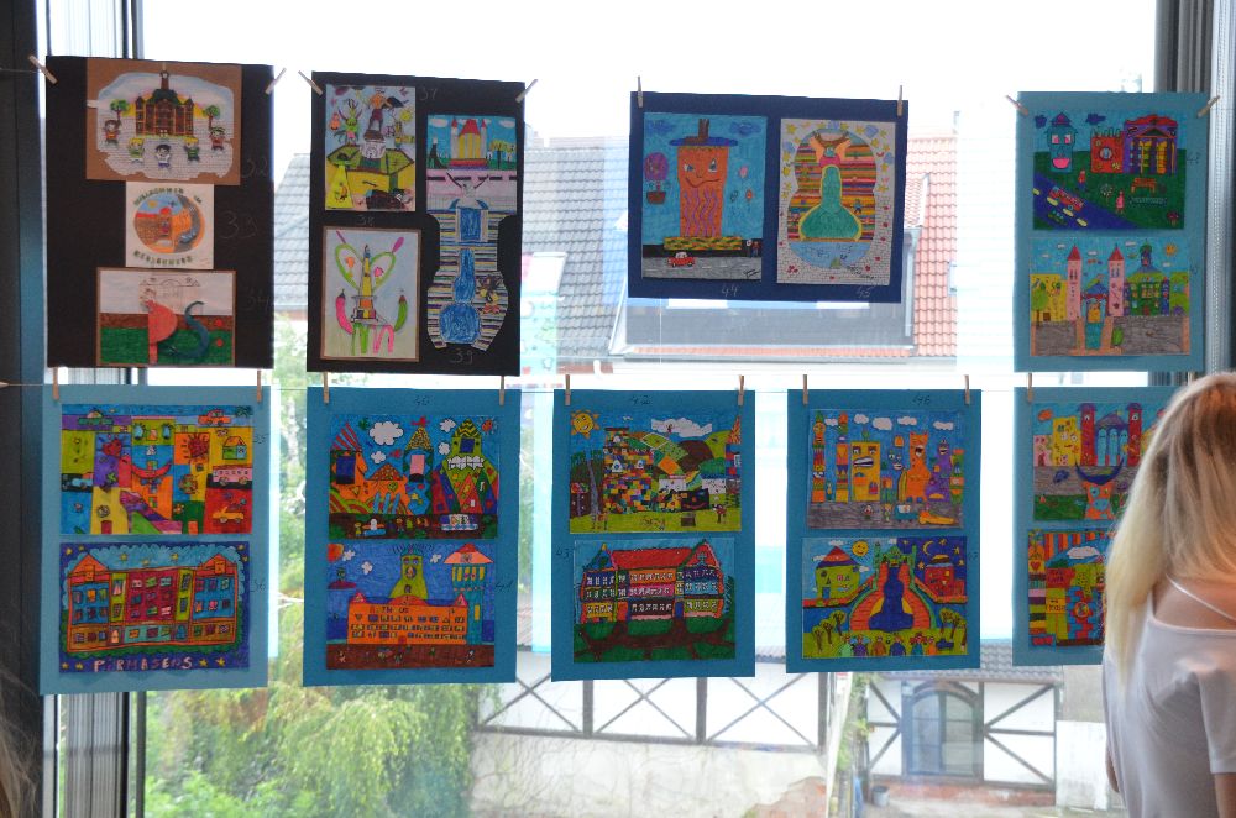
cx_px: 618
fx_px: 1644
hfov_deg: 41.2
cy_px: 409
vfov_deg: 27.9
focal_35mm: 48
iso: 1600
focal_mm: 32
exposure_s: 1/160
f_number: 4
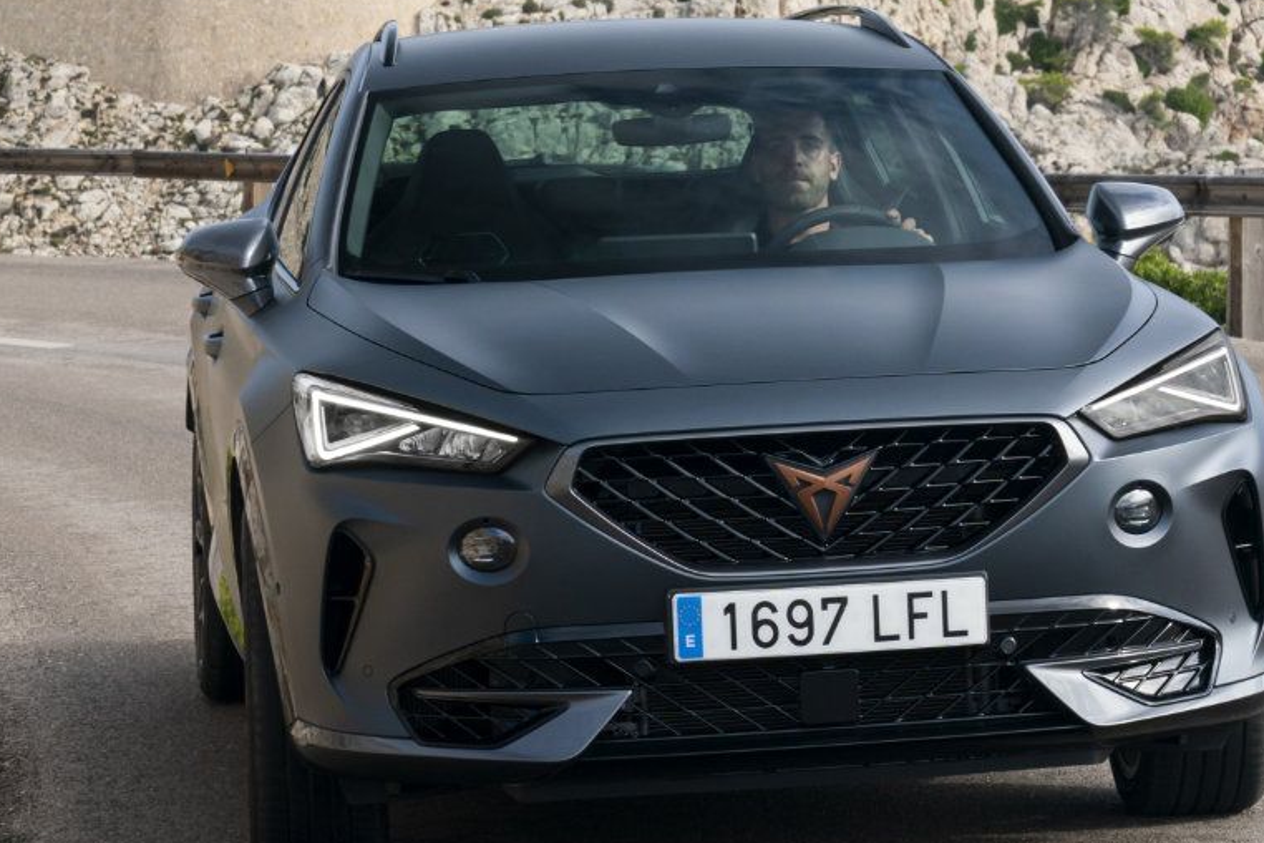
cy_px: 102
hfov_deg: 13.9
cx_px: 969
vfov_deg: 9.3
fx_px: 5161
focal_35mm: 147
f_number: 9
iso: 400
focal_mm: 56
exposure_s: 1/250
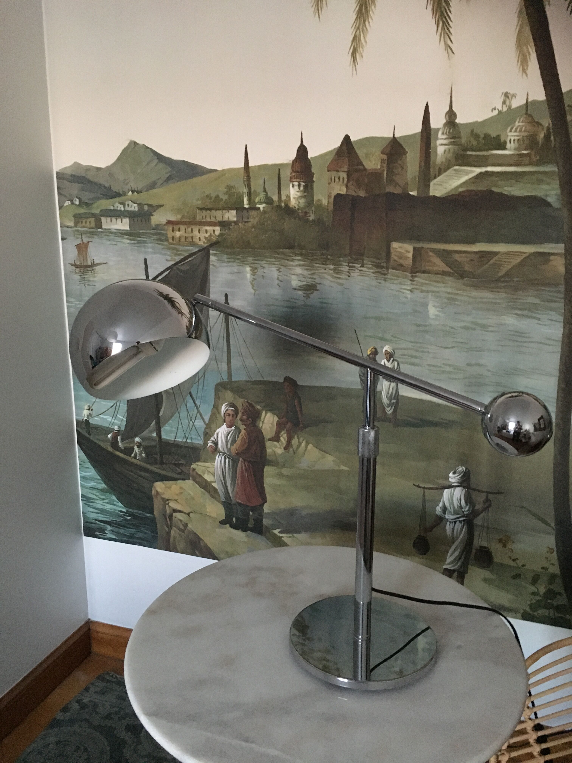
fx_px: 639
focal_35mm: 29
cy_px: 382
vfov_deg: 61.7
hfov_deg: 48.2
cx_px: 286
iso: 500
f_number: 2.2
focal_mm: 4.15
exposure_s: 1/17
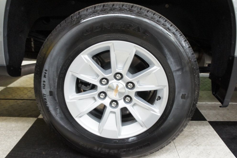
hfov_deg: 65.5
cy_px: 76
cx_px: 122
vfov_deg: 46.3
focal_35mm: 28
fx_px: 184
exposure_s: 1/60
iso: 1600
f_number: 3.5
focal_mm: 18
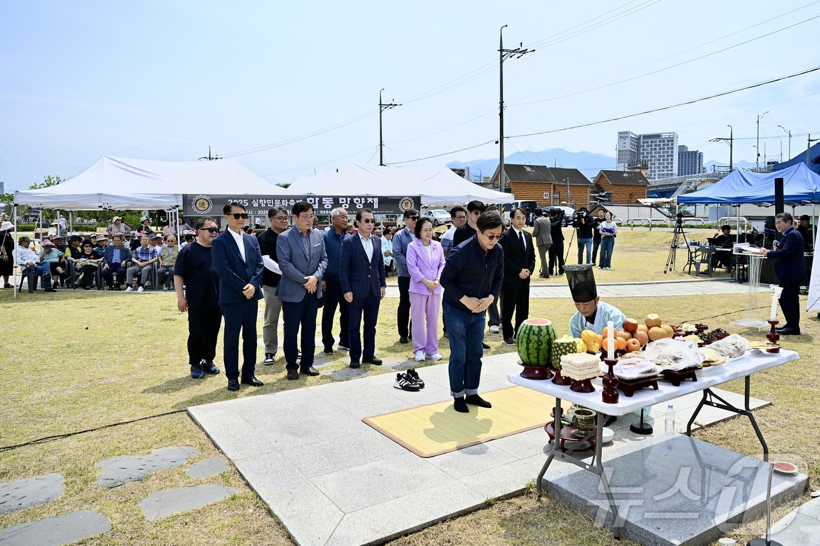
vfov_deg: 53.1
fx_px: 547
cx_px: 410
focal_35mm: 24
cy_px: 273
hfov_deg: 73.8
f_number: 4
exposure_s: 1/1250
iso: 100
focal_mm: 24
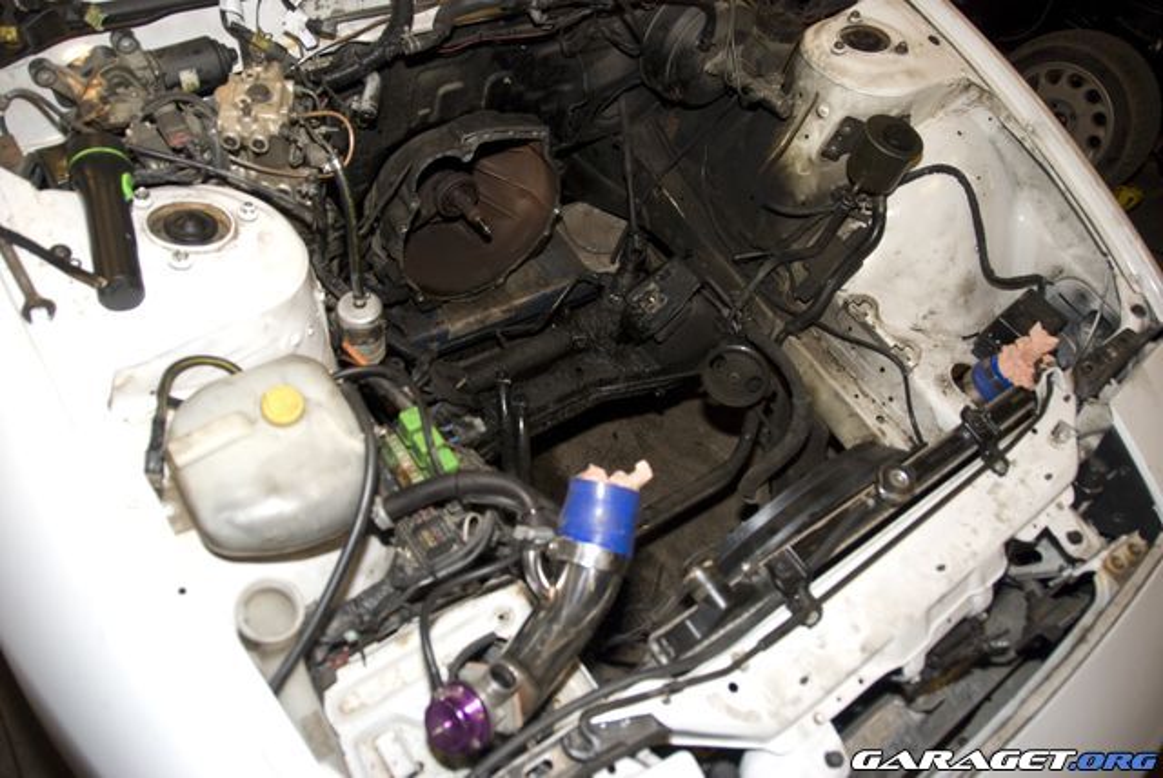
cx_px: 582
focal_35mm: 27
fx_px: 873
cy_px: 389
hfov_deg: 67.3
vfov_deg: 48.0
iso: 400
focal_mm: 18
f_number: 3.5
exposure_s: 1/40
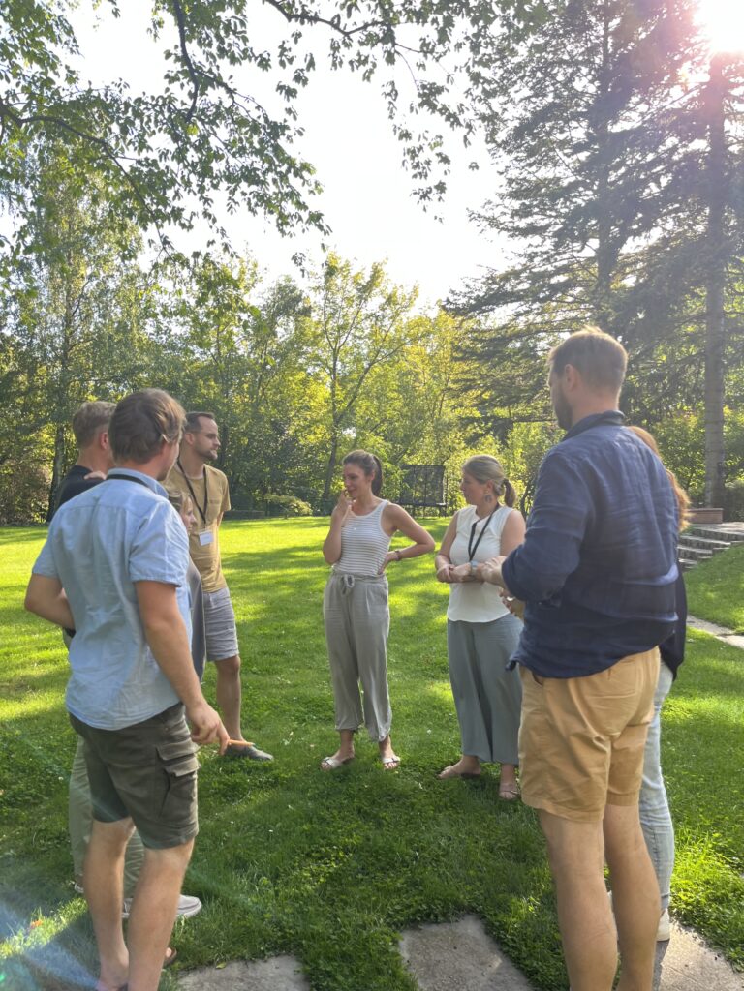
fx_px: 745
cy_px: 496
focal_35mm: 26
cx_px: 372
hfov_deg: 53.1
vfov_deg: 67.3
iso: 40
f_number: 1.6
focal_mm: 5.1
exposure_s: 1/175
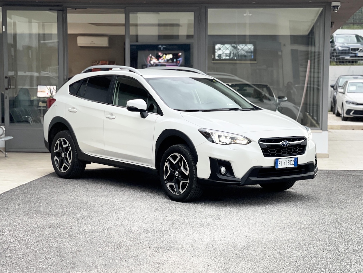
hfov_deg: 30.3
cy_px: 136
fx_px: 671
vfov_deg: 22.9
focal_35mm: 64
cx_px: 182
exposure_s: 1/121
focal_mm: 7.5
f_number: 2.2
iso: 160
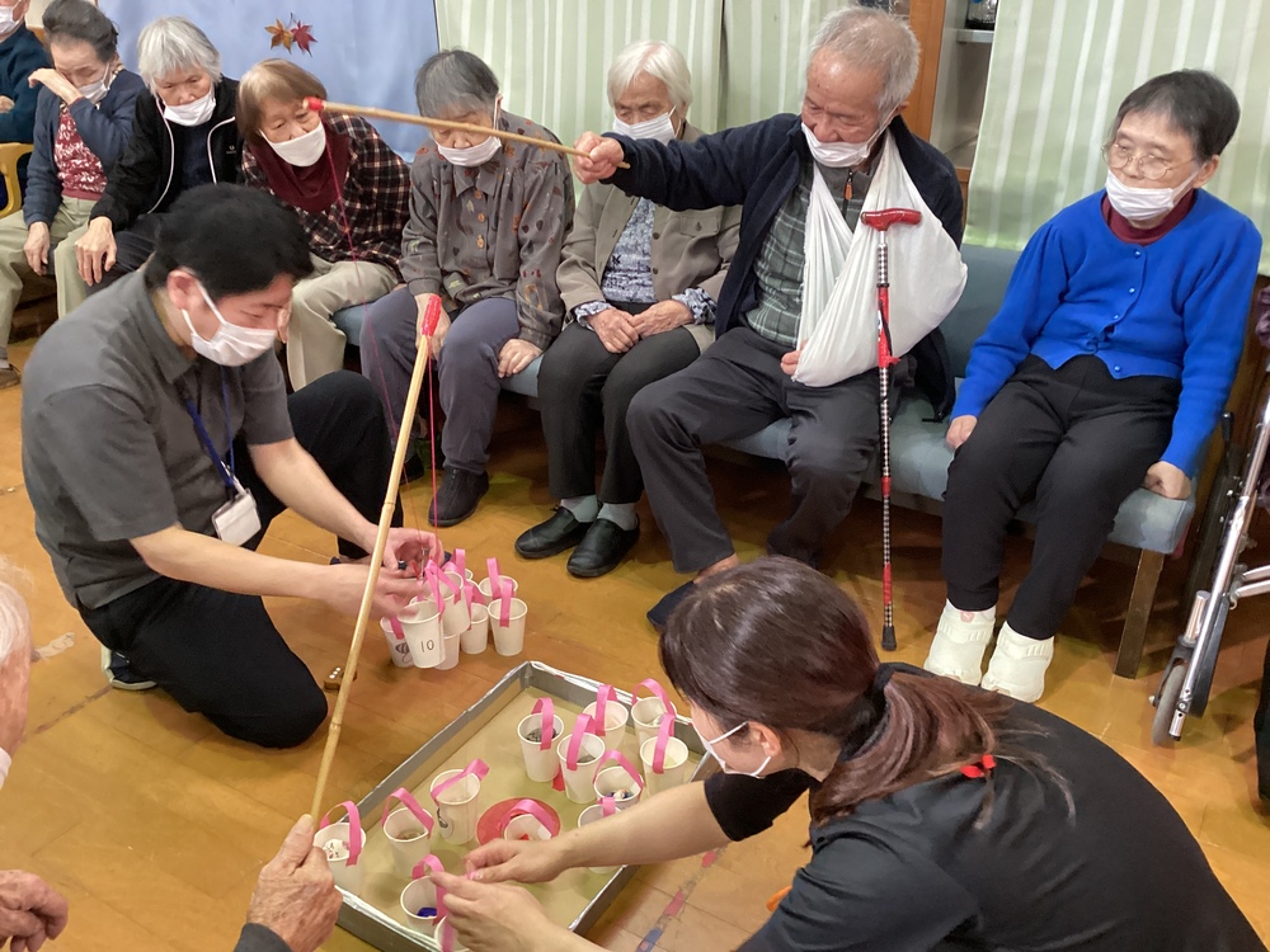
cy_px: 476
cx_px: 635
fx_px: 1137
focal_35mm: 31
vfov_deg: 45.4
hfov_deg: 58.4
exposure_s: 1/40
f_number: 2.4
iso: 250
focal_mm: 3.3
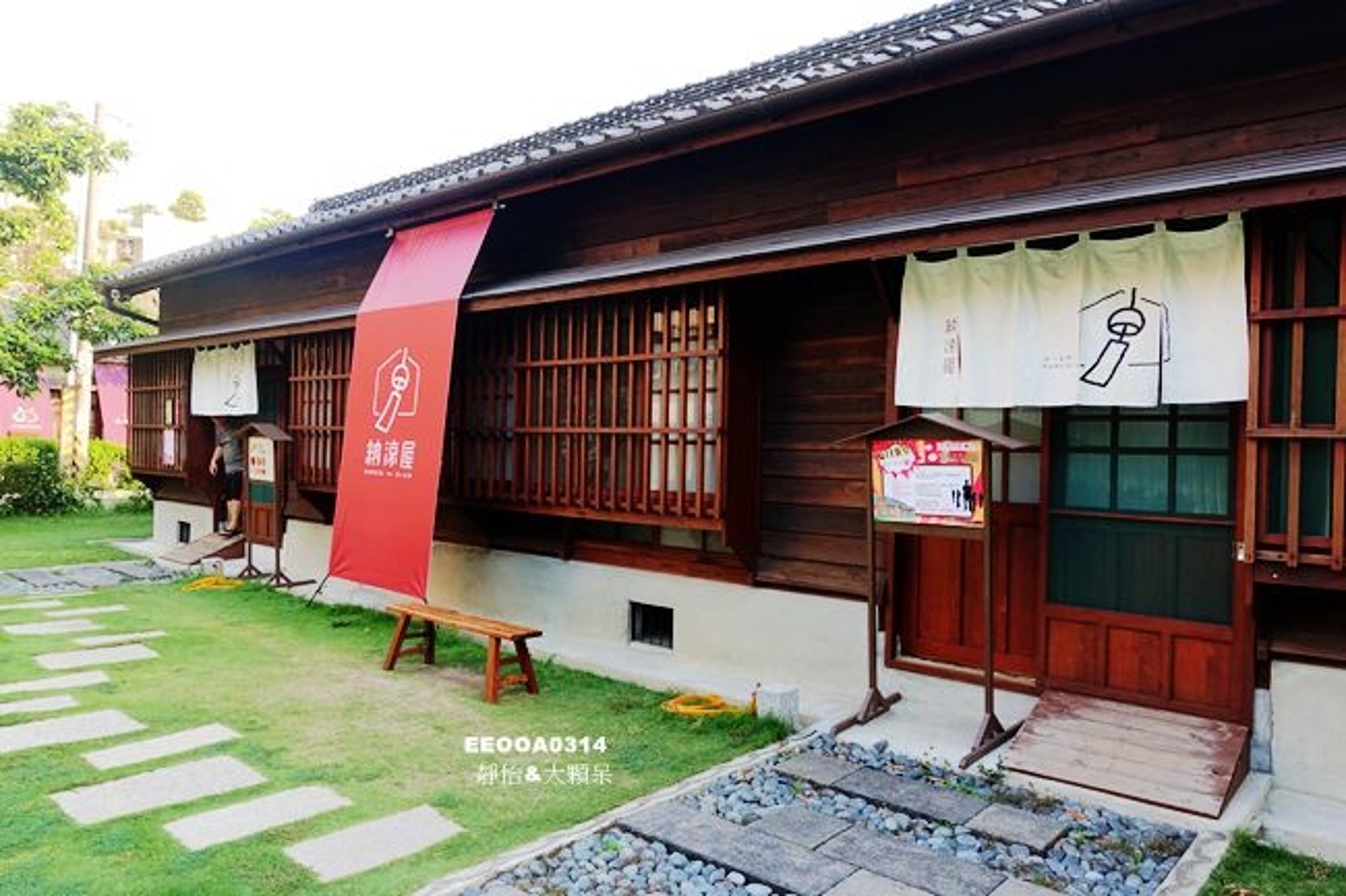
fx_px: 897
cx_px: 673
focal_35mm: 24
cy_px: 448
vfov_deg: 53.1
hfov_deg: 73.8
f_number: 4
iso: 125
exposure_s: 1/100
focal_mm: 8.8
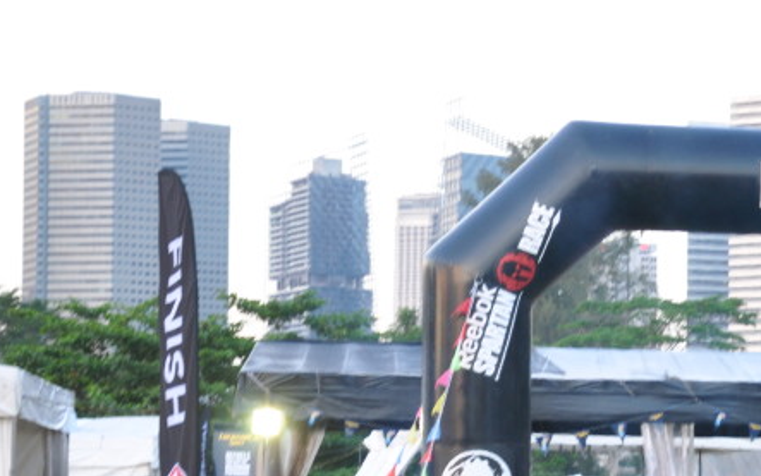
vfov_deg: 10.9
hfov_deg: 16.9
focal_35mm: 120
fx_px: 2489
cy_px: 373
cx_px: 792
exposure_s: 1/40
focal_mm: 34
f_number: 4.2
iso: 400
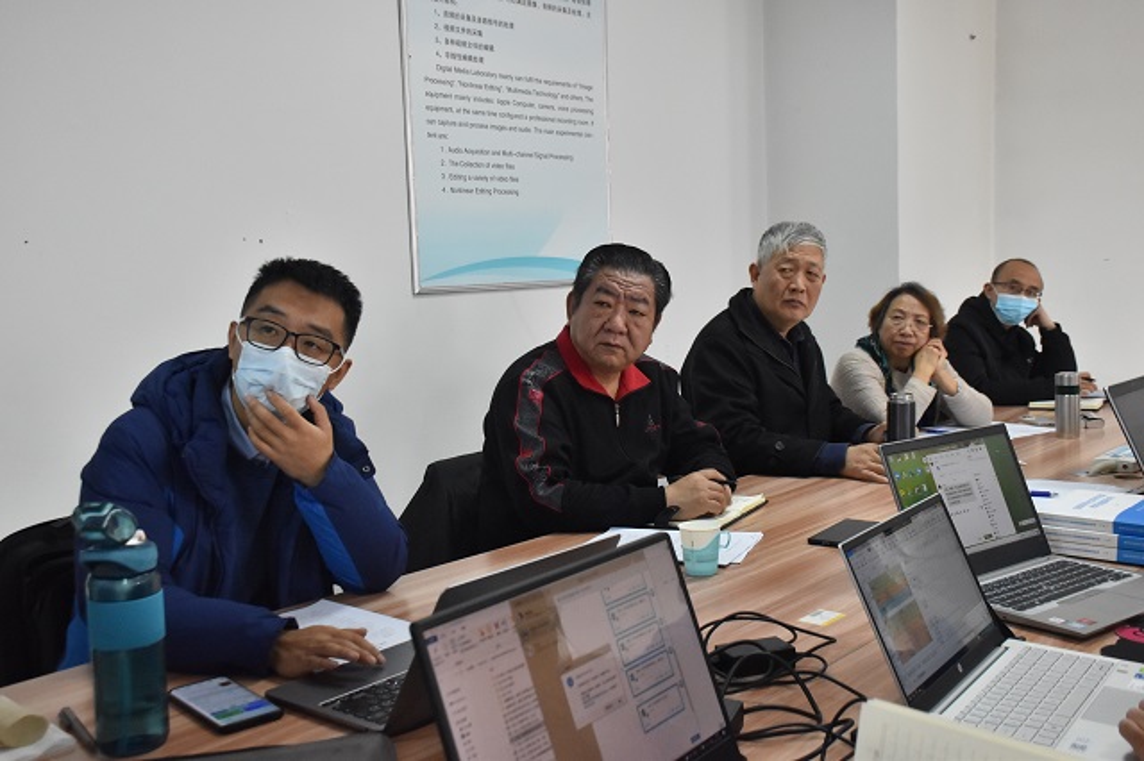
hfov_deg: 53.2
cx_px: 572
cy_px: 380
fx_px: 1143
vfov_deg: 36.8
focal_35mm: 36
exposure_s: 1/80
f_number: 7.1
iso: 1600
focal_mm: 24
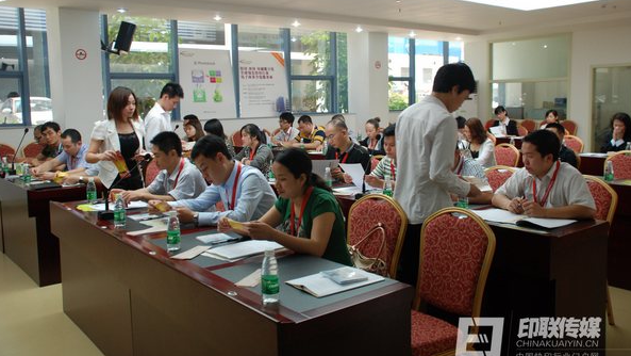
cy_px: 153
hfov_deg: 56.6
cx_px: 314
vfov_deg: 33.7
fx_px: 586
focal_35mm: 35
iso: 500
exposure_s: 1/60
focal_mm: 22
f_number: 4
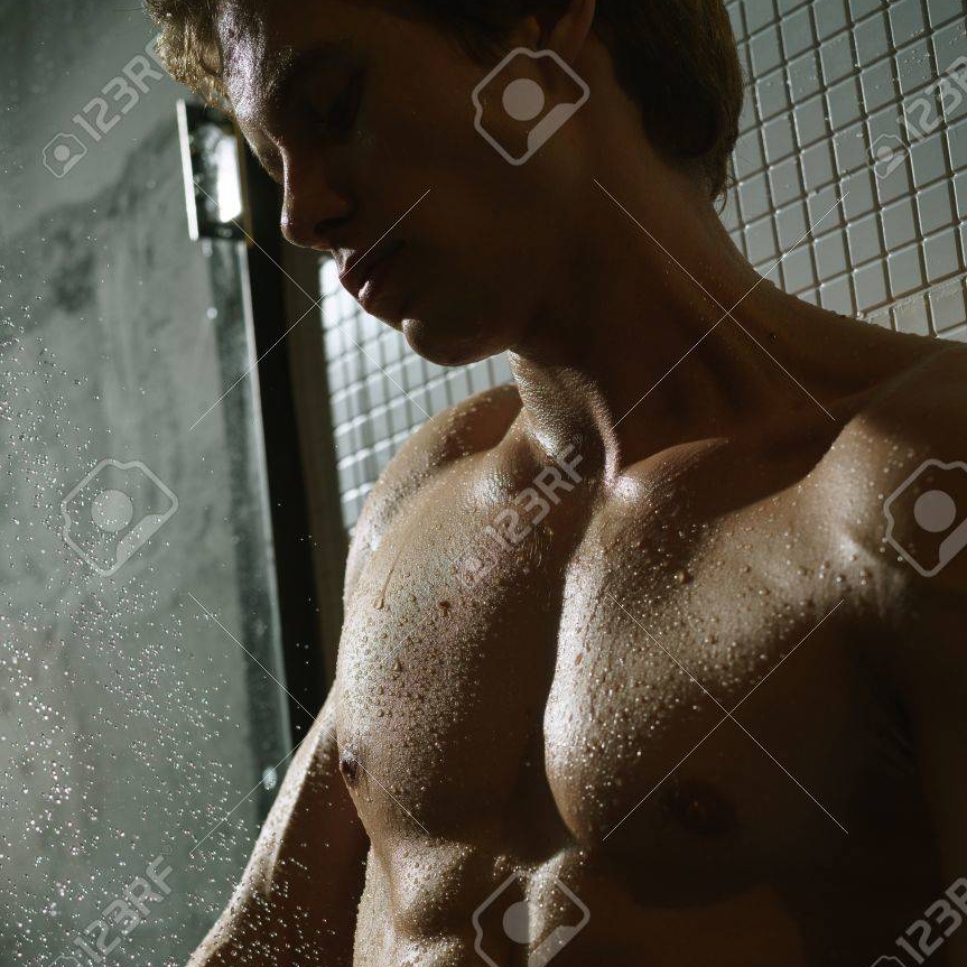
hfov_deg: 26.9
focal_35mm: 64
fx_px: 2023
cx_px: 485
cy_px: 715
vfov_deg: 26.6
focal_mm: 50
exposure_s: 1/80
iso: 250
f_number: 4
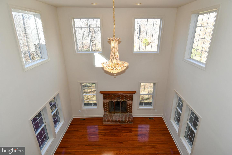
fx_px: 116
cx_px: 116
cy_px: 78
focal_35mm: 18
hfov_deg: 90.0
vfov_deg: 67.4
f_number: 5.6
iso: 200
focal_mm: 12
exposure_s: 1/125
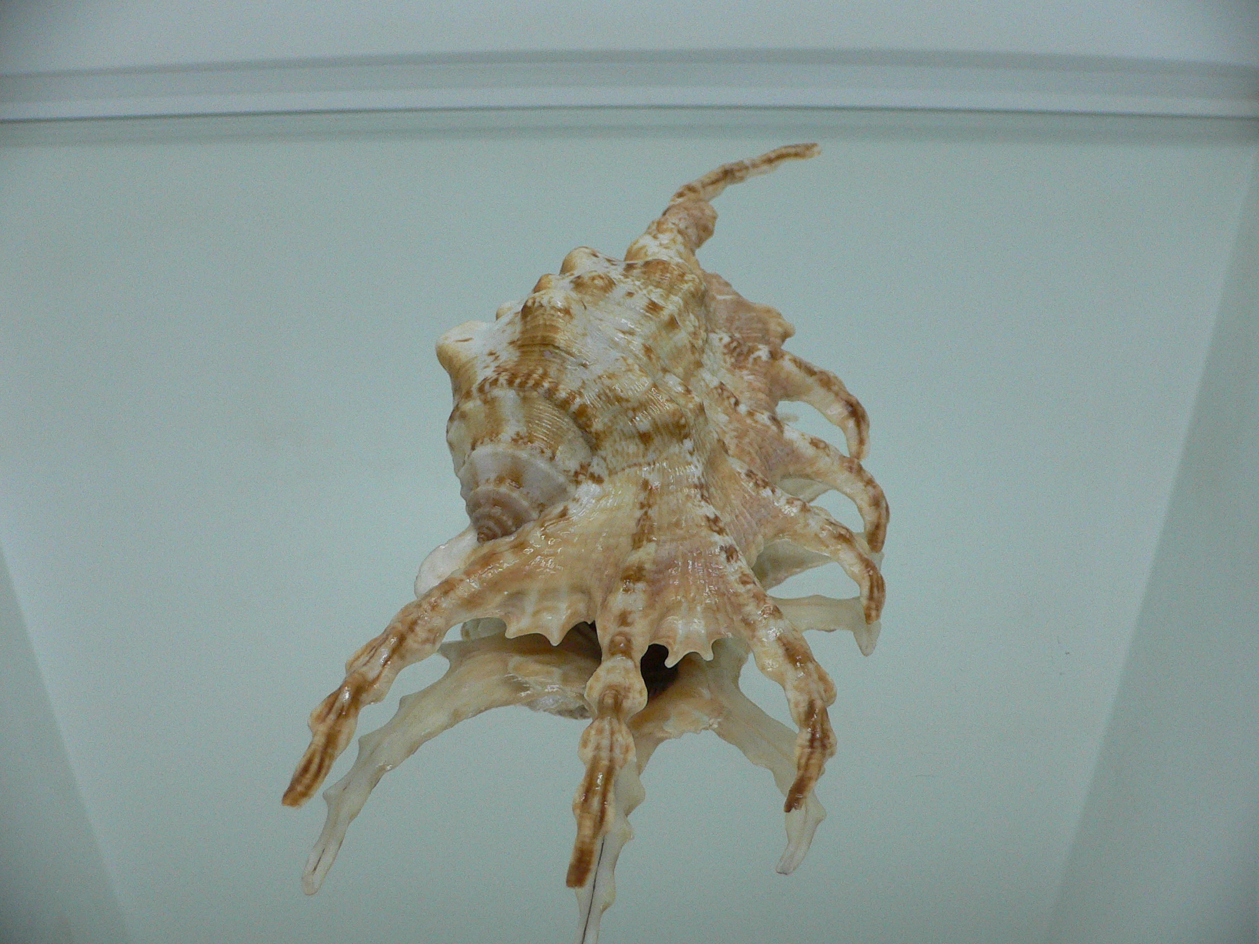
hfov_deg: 52.6
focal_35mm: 35
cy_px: 472
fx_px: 1273
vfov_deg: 40.7
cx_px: 630
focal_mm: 4.6
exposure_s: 1/60
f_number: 2.8
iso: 200
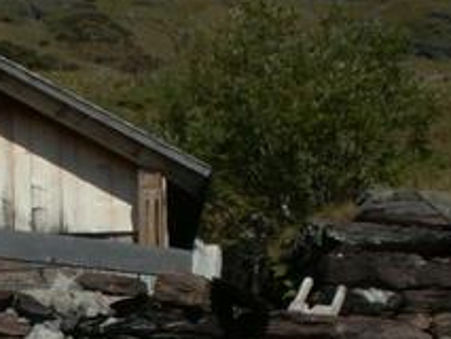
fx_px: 1369
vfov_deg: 13.9
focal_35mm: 105
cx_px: 42
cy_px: 324
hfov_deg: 18.4
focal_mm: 5.86
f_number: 8
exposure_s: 1/400
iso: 50
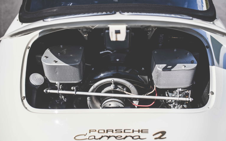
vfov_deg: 35.4
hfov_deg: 54.0
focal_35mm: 36
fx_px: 222
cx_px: 113
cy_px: 69
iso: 200
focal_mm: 35
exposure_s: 1/3200
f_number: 2.8
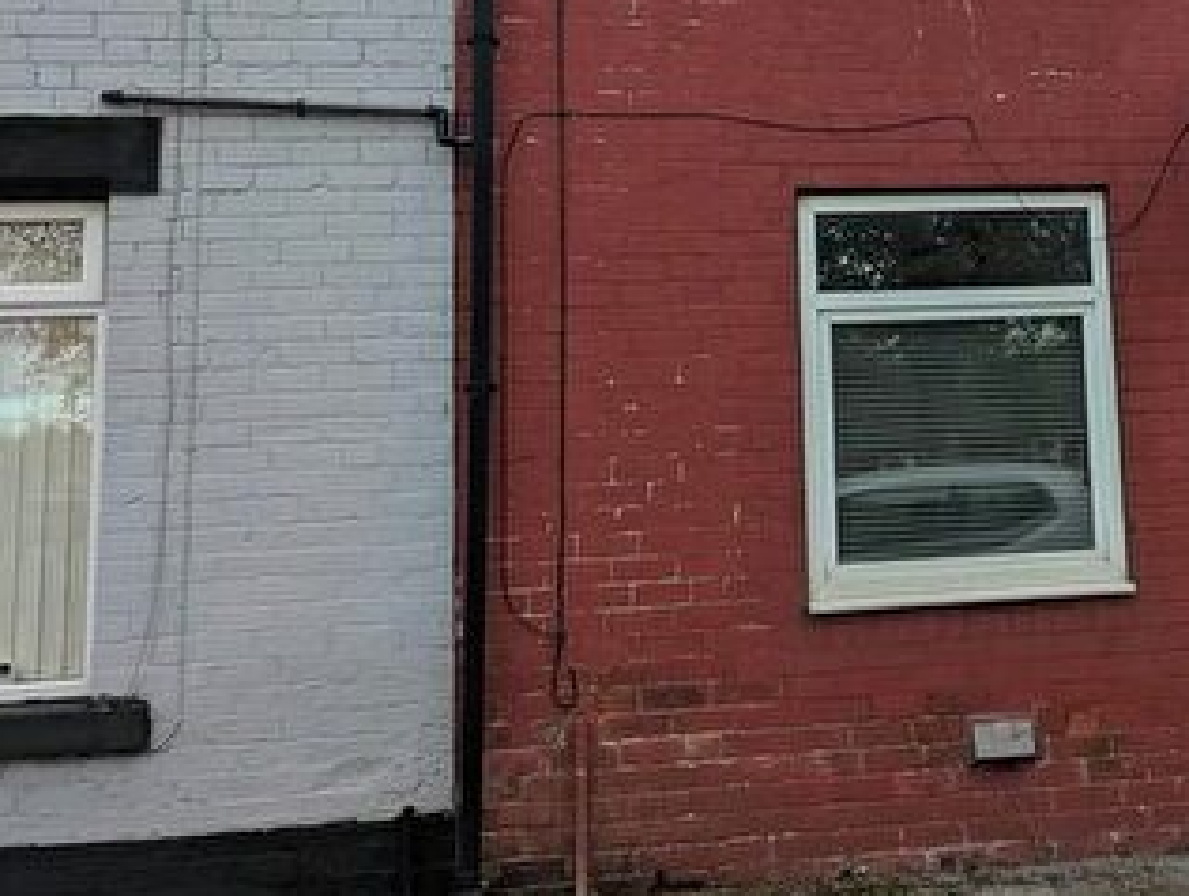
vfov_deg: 26.9
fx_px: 1823
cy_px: 145
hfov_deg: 34.6
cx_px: 1007
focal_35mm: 53
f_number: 1.85
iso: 27
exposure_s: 1/1364
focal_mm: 6.81
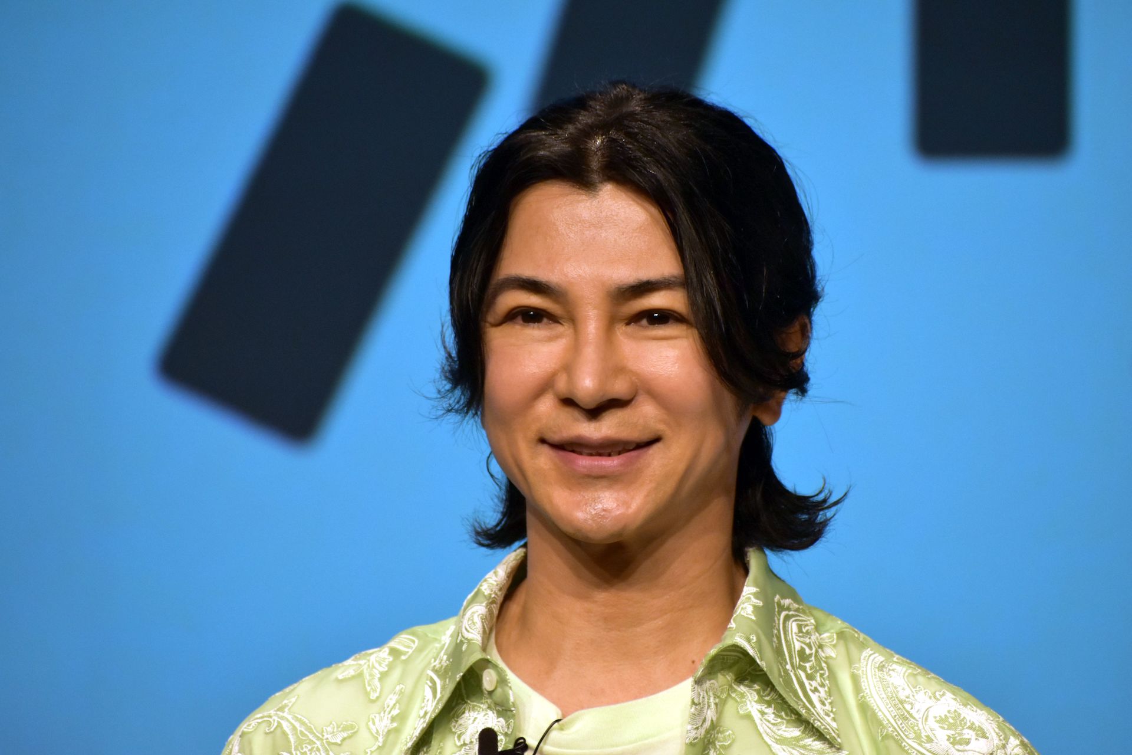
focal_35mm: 405
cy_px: 378
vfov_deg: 3.4
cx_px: 566
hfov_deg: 5.1
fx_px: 12734
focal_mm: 270
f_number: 6.3
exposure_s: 1/125
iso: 1400
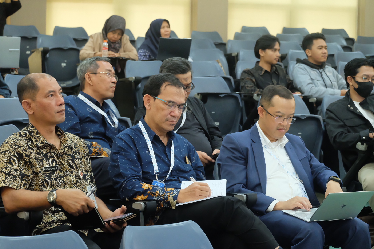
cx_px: 187
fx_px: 1049
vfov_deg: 13.6
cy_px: 124
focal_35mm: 101
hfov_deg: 20.2
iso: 6400
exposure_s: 1/52
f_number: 5
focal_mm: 67.1
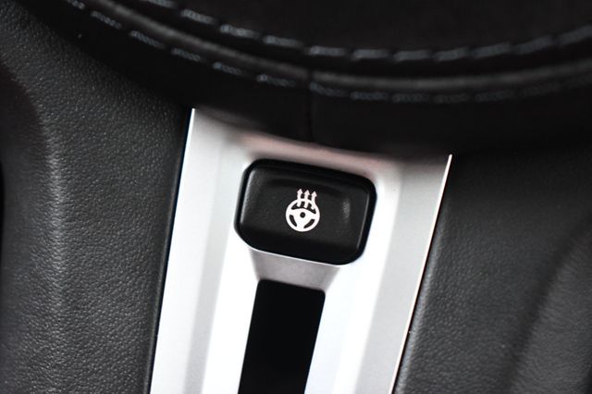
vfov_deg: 18.9
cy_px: 197
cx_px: 296
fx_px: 1183
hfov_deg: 28.1
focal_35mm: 72
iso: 3200
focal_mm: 48
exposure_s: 1/100
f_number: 5.3
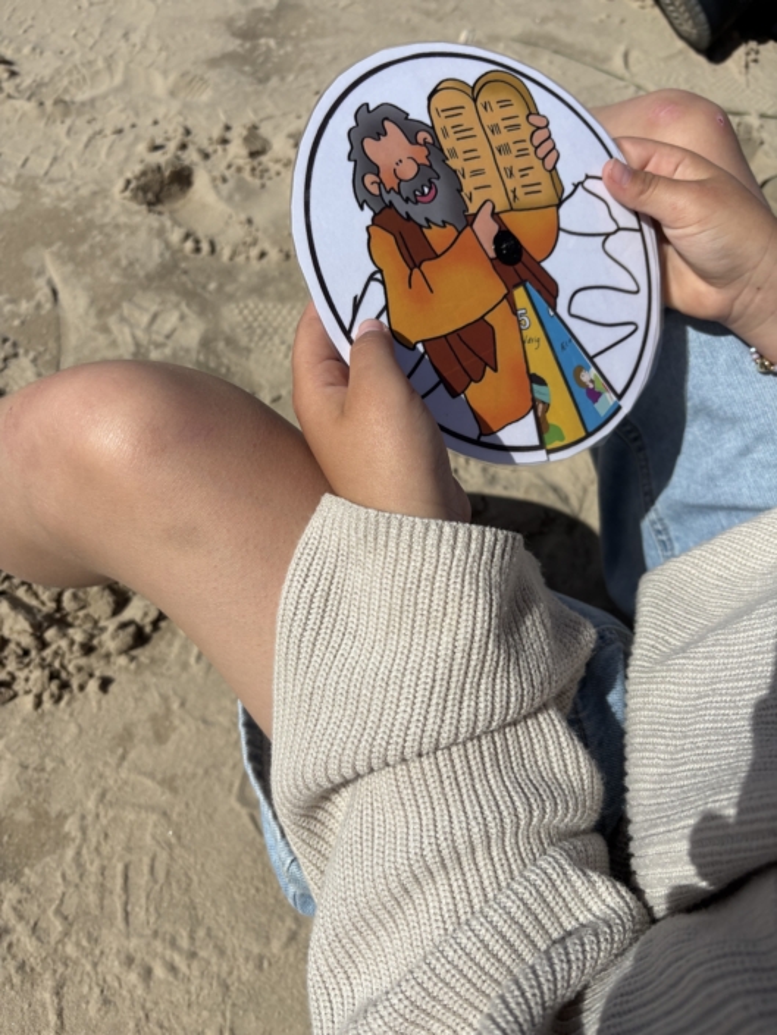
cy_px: 518
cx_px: 388
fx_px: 778
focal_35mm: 26
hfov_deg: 53.1
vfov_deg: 67.3
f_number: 1.6
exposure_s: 1/8333
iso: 50
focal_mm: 5.96
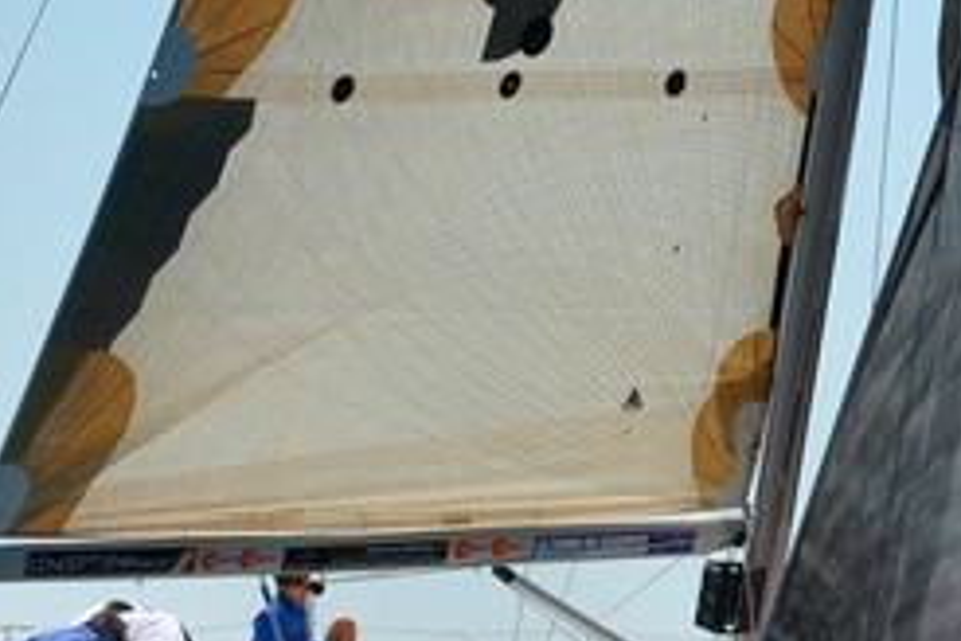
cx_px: 680
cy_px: 422
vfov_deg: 3.2
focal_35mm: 424
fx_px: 11318
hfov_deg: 4.9
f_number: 6.3
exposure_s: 1/640
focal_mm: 68
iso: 100
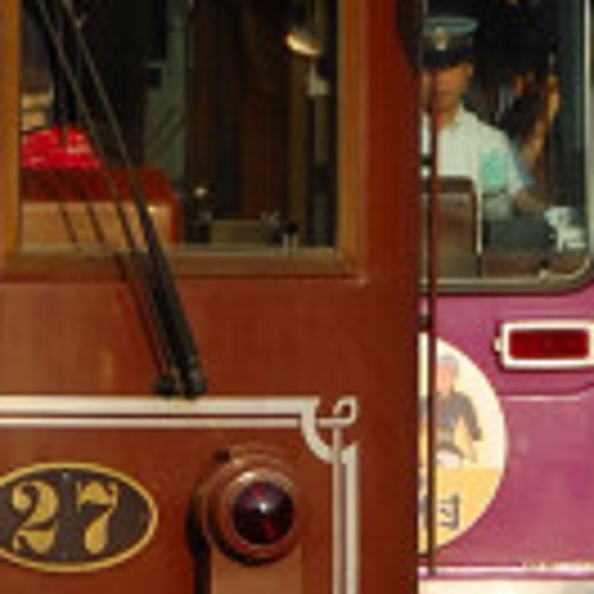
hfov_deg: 2.5
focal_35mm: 695
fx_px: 13493
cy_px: 148
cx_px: -32
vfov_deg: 2.5
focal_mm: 90
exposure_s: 1/640
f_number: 5.3
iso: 200
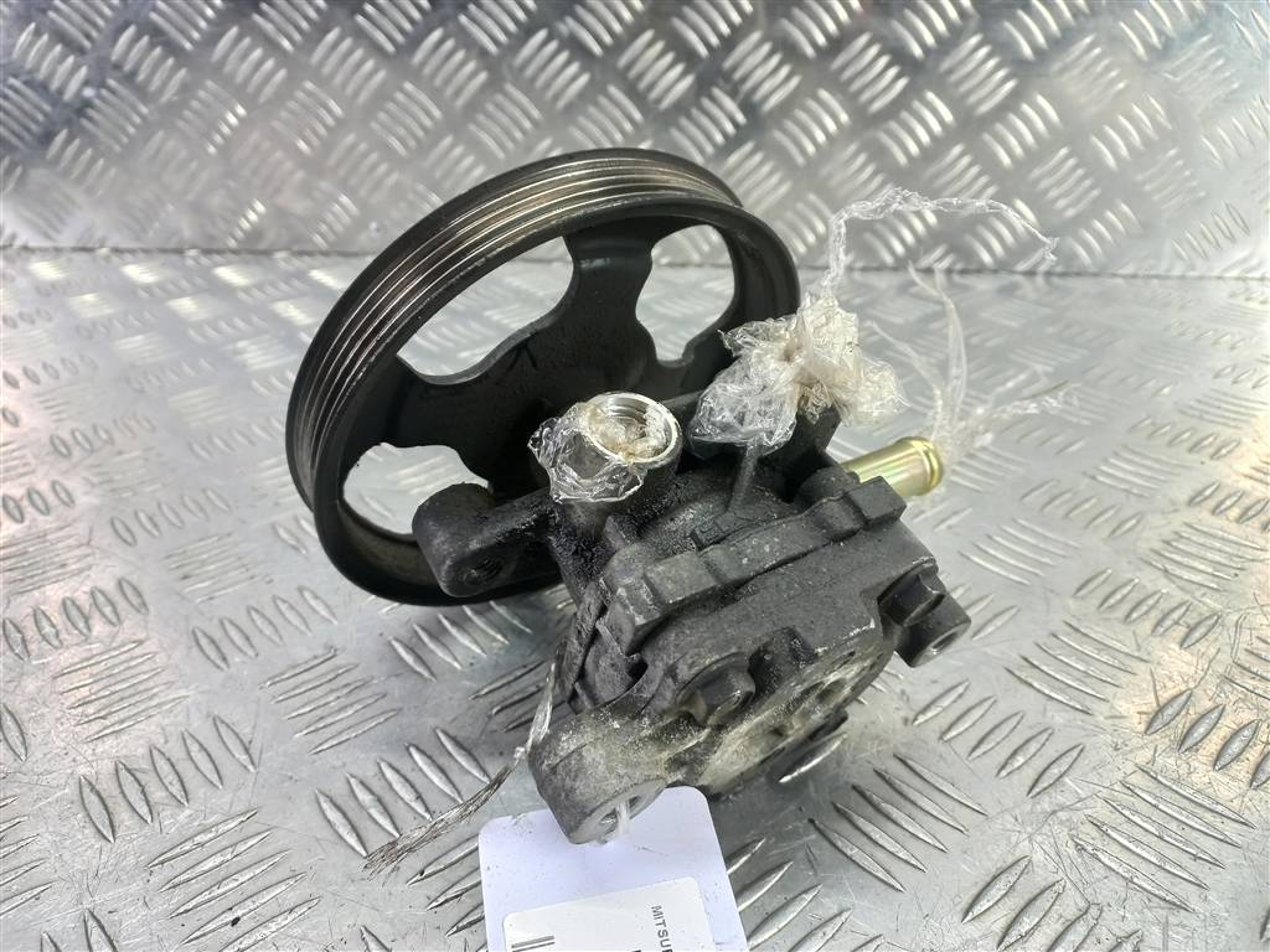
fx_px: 917
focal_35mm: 25
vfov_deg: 54.9
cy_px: 476
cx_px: 635
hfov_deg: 69.4
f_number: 1.8
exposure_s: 1/50
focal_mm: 4.6
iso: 125
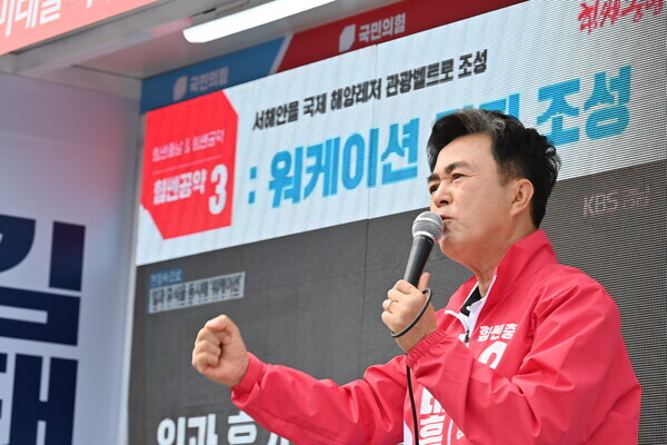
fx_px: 2501
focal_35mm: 135
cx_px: 334
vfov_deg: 10.2
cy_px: 222
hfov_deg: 15.2
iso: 100
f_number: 5.6
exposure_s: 1/250
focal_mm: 135
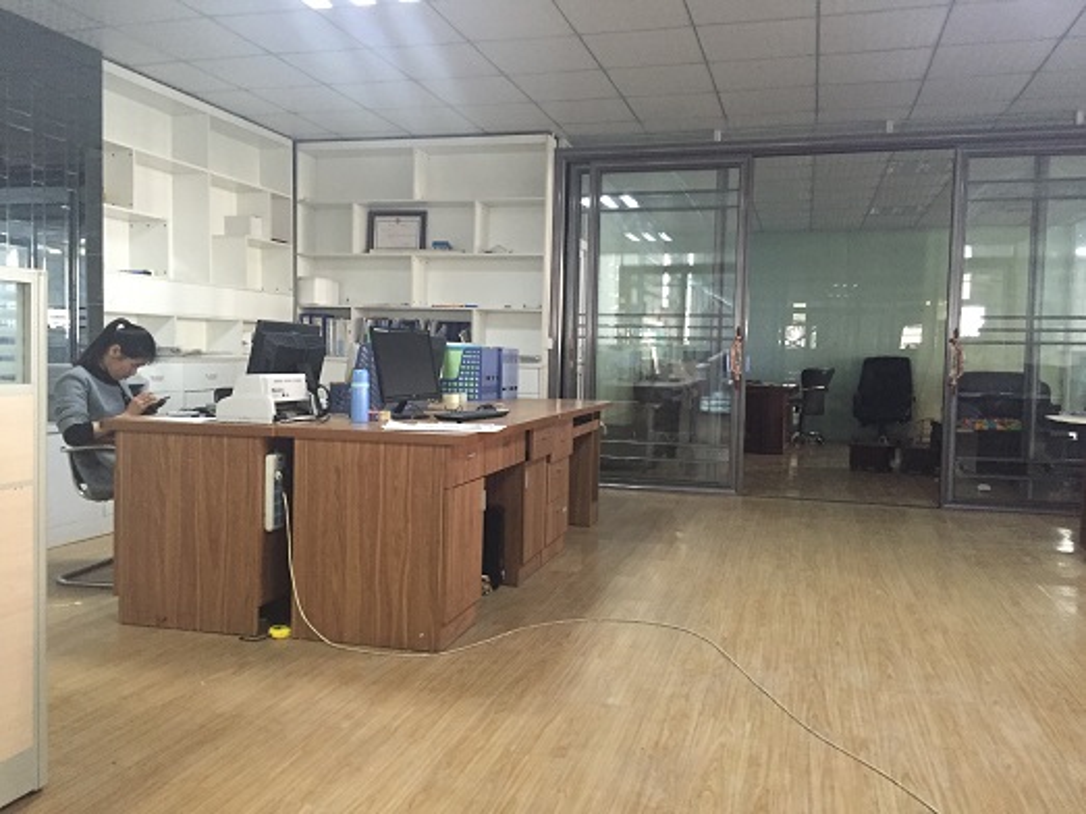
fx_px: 910
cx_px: 543
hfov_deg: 61.7
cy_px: 407
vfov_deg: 48.2
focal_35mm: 29
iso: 250
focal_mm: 4.15
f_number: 2.2
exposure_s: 1/17
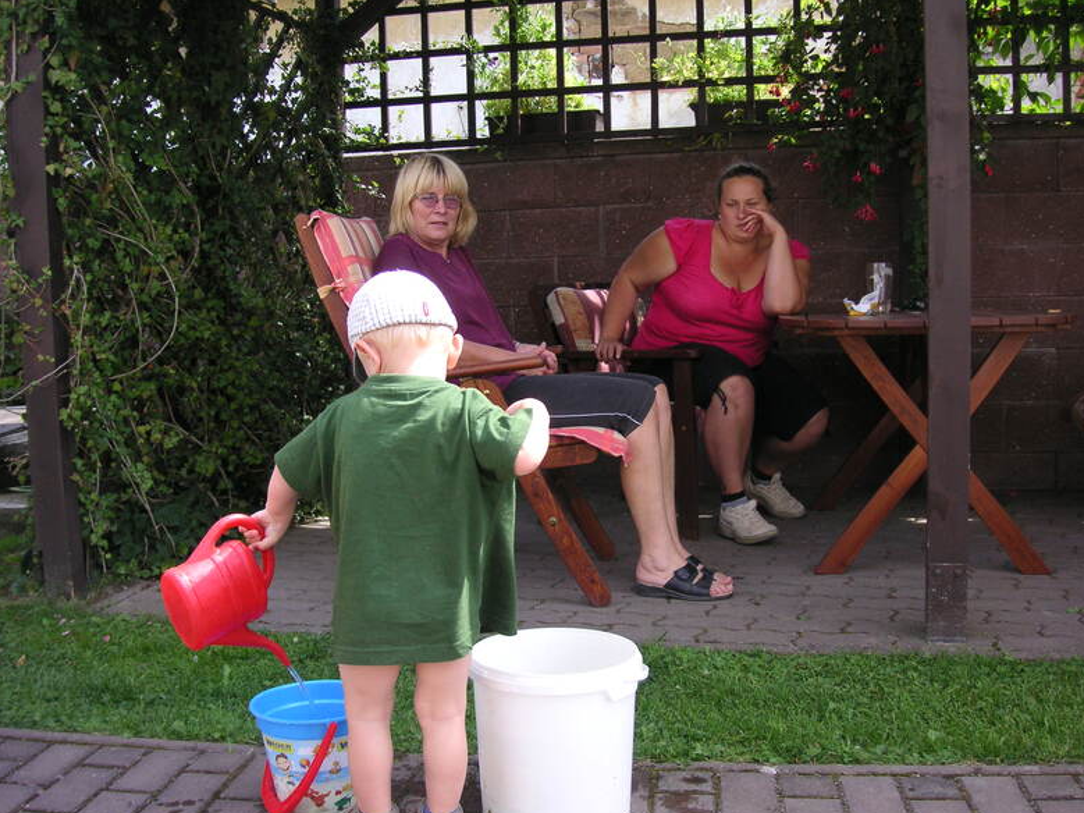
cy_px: 404
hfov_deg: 49.0
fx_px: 1190
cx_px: 554
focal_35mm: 38
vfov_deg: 37.7
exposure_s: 1/250
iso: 50
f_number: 2.8
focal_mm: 6.1
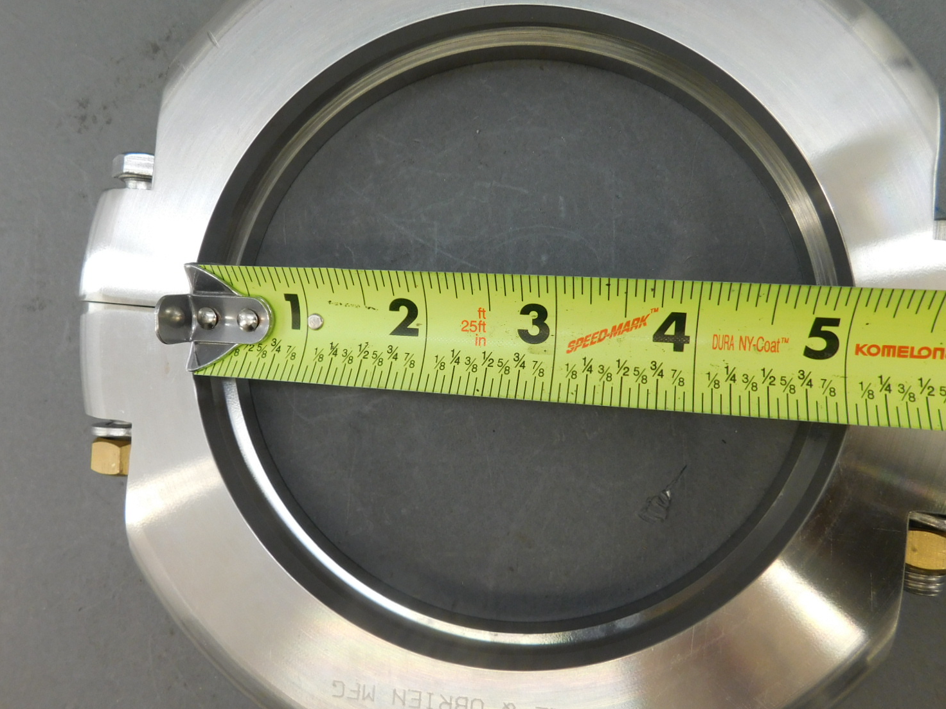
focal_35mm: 25
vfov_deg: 54.9
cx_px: 483
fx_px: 683
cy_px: 344
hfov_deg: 69.4
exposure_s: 1/100
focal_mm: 4
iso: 125
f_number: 3
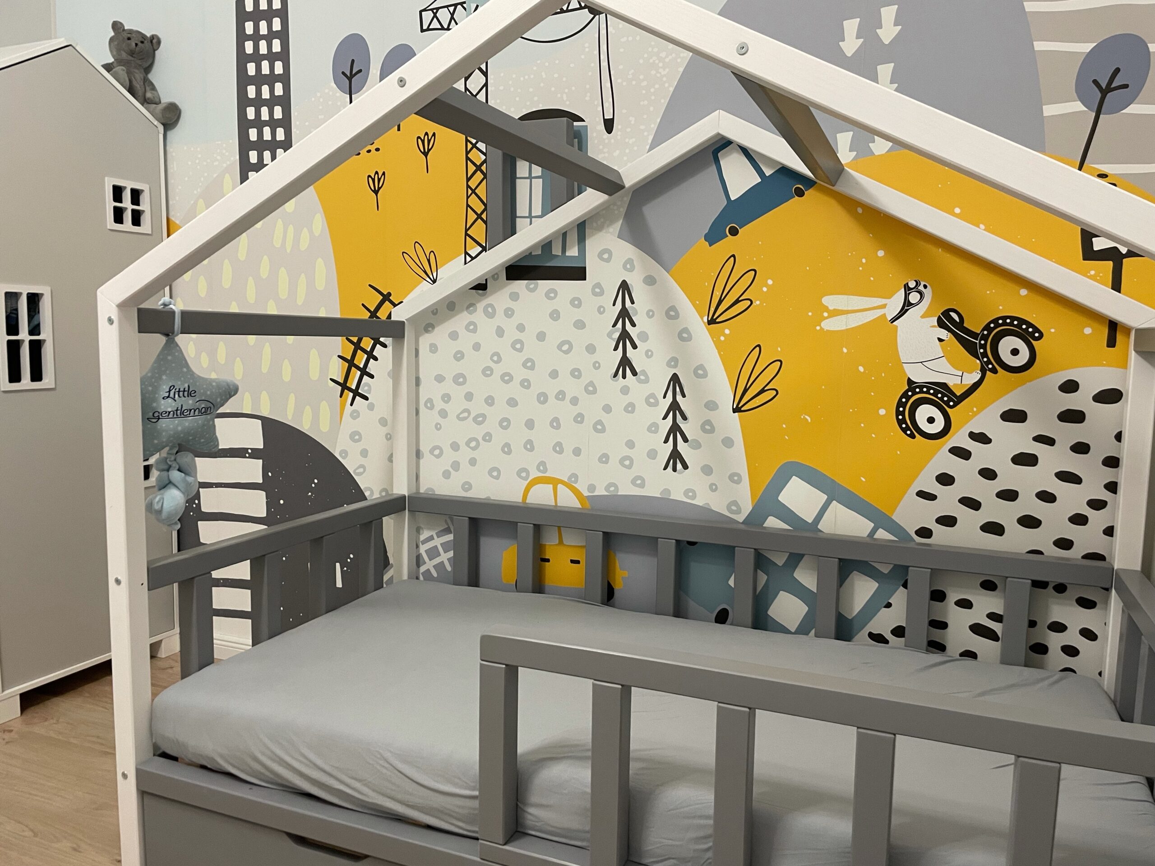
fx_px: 868
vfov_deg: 53.1
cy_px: 433
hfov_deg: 67.3
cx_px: 578
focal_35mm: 26
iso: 160
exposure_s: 1/50
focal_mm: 4.2
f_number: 1.6
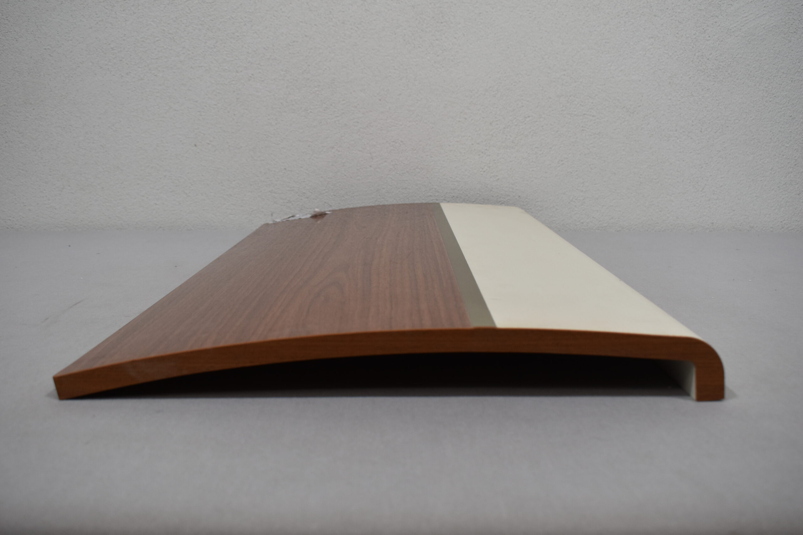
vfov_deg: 40.0
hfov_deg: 57.2
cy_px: 268
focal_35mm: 33
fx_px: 736
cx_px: 402
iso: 360
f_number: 5.6
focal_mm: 22
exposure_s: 1/125
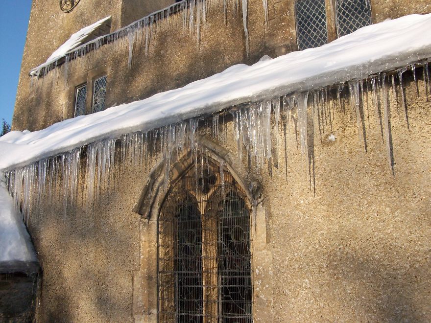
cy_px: 162
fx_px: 423
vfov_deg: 41.8
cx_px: 216
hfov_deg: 54.0
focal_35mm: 34
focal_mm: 5.7
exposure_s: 1/242
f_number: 5.5
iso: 64
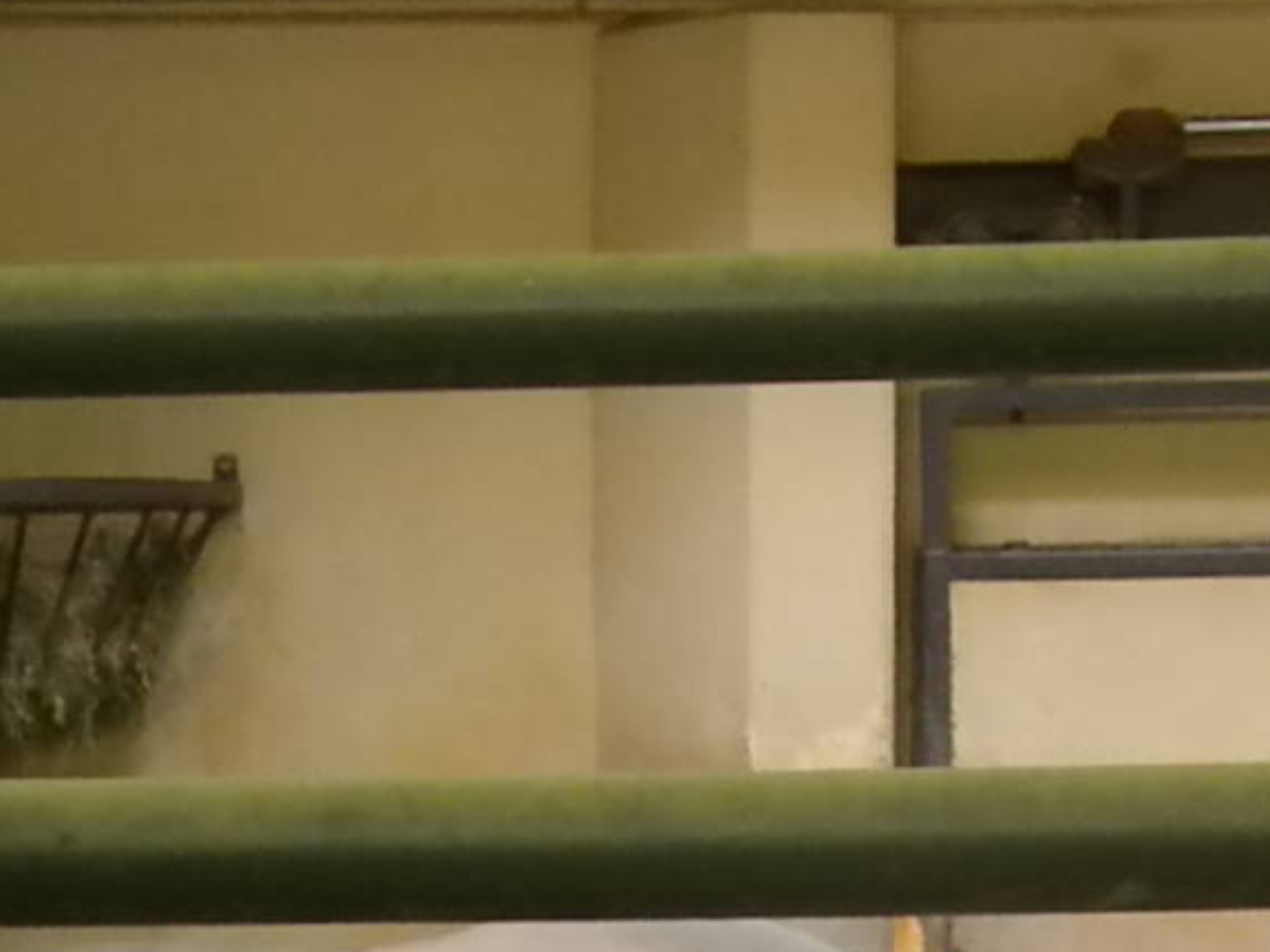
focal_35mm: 103
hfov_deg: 19.1
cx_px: 700
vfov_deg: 13.8
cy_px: 1226
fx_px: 3778
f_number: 3.5
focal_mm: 6.6
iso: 640
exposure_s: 1/83.4
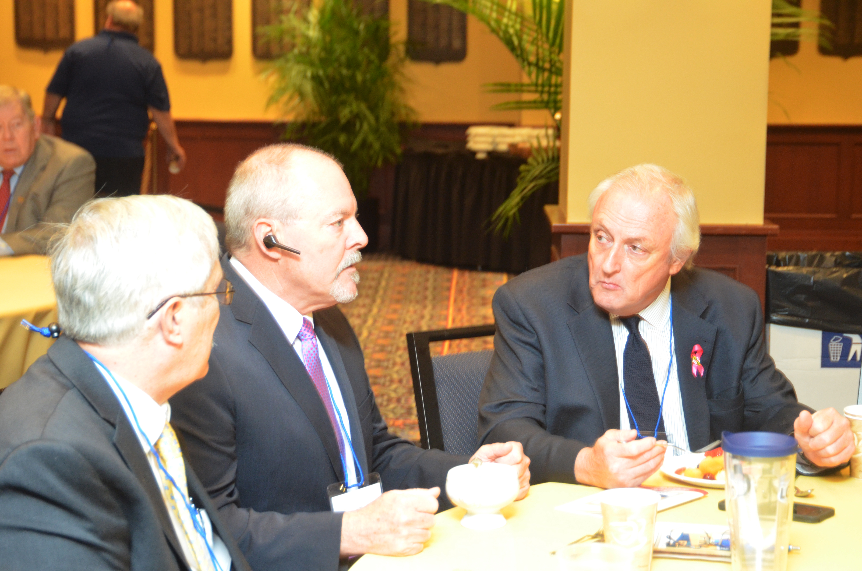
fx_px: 1864
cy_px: 286
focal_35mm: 78
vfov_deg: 17.4
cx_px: 431
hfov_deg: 26.0
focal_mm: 52
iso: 1400
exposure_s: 1/30
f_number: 4.8
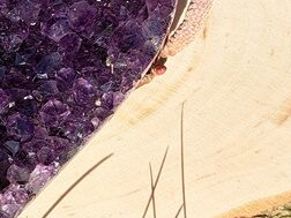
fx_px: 513
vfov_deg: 23.8
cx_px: -37
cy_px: 54
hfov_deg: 28.5
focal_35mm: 61
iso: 50
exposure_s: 1/1431
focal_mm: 5.23
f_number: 1.8
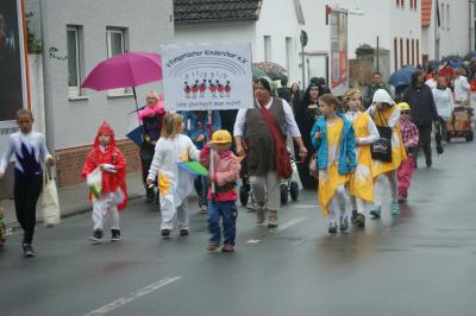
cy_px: 158
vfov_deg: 10.1
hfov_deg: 15.2
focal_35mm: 135
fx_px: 1783
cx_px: 238
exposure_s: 1/30
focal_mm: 90
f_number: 4
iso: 400
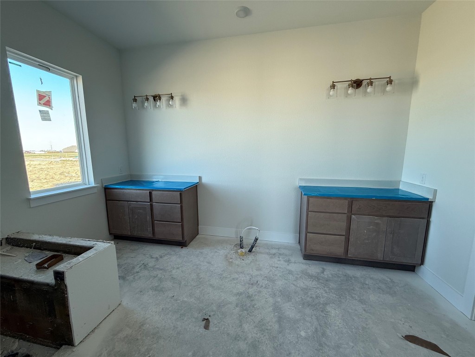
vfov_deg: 85.7
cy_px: 178
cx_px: 238
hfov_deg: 102.1
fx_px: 192
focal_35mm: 14
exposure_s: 1/99
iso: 100
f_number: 2.2
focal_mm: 2.22
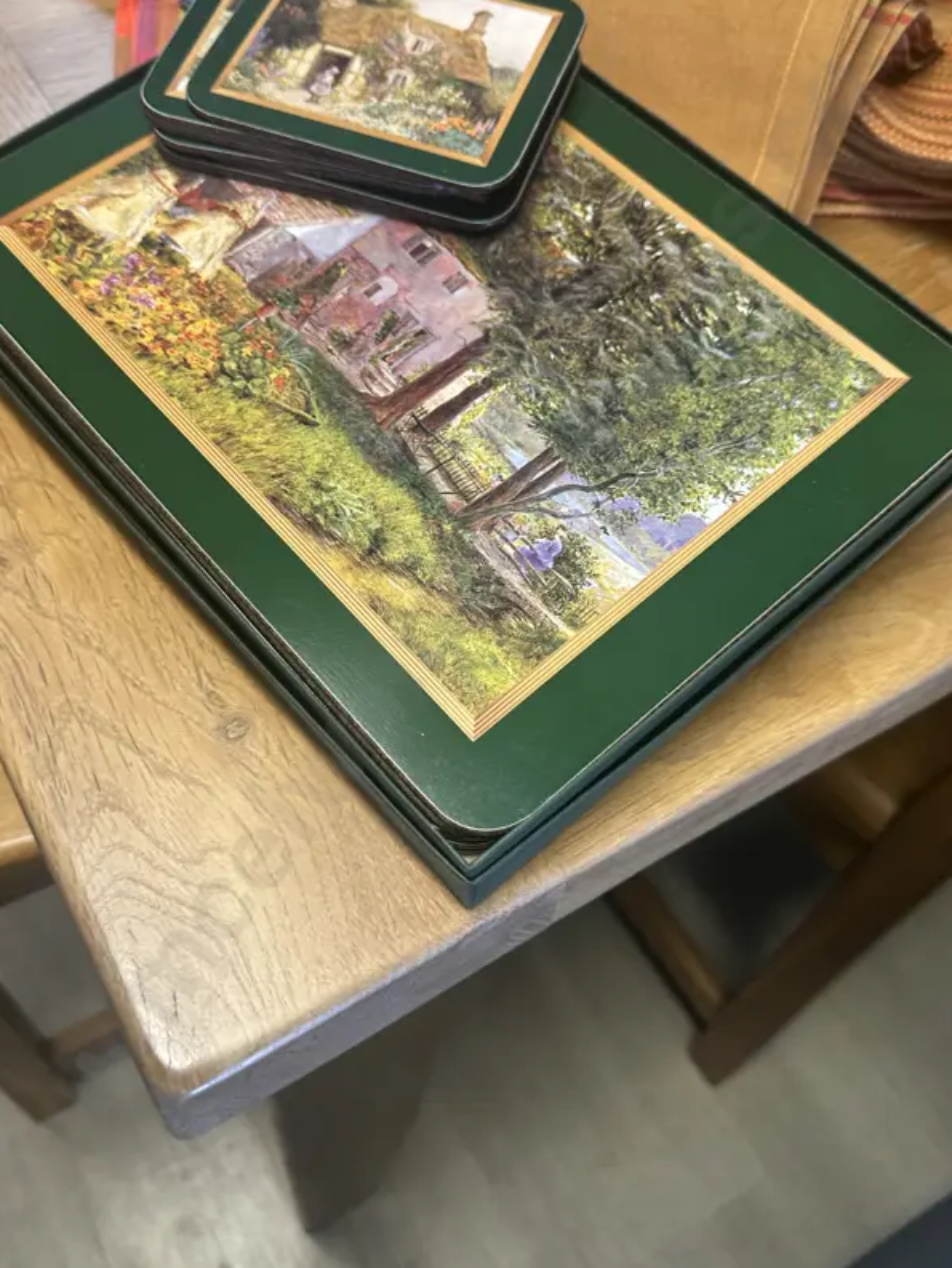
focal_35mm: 31
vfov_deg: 58.3
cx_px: 453
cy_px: 601
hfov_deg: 45.4
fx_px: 1136
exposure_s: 1/50
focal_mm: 6.86
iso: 125
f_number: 1.78
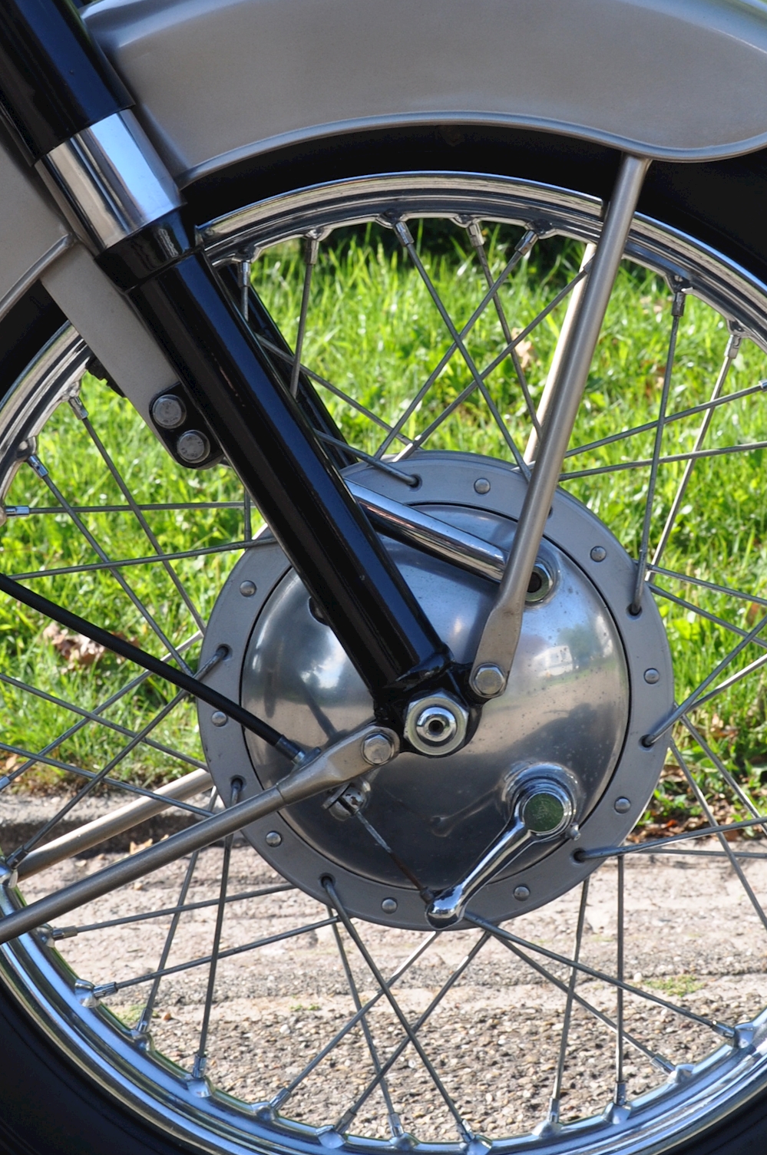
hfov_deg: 13.9
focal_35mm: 98
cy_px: 514
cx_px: 448
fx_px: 3141
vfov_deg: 20.8
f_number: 10
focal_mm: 34
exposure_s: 1/100
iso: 200
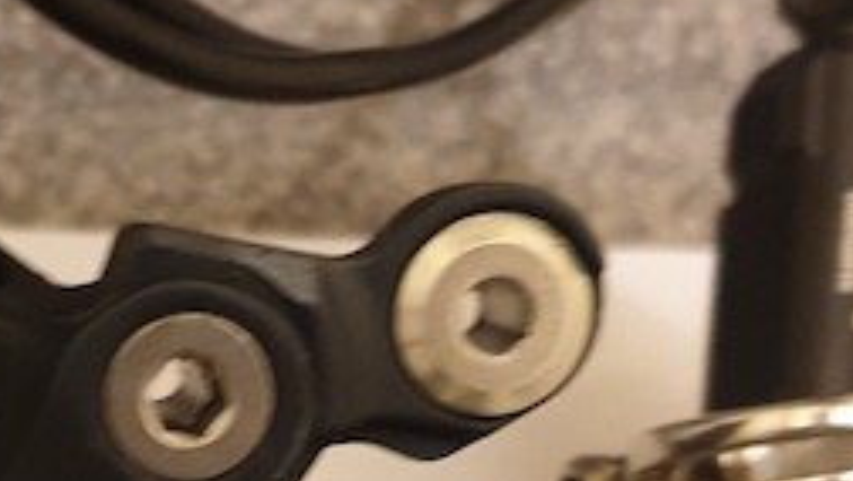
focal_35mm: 90
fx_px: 2036
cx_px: 169
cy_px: 650
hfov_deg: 23.3
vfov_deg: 12.9
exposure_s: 1/17
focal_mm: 4.3
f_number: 1.5
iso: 320
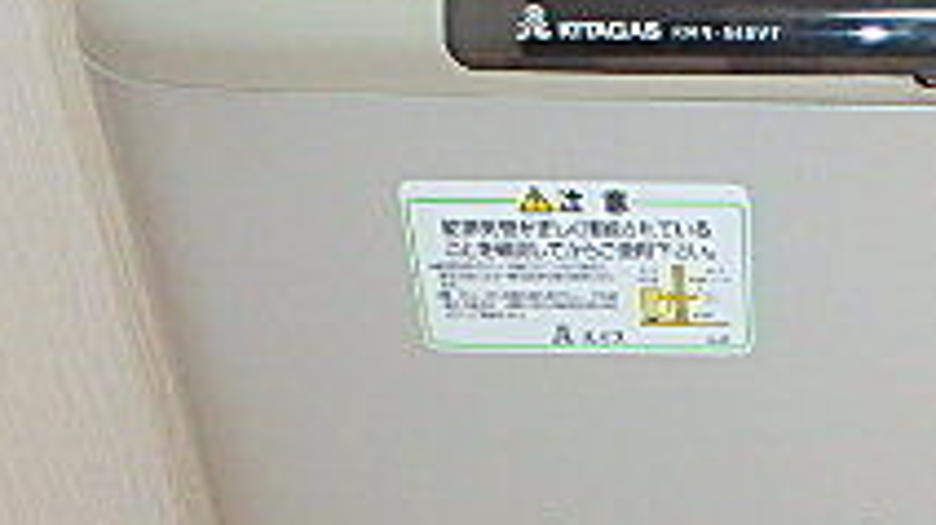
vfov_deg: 16.9
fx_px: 1712
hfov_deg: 29.4
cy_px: 569
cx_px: 826
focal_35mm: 69
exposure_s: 1/30
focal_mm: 3.7
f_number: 3.5
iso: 200
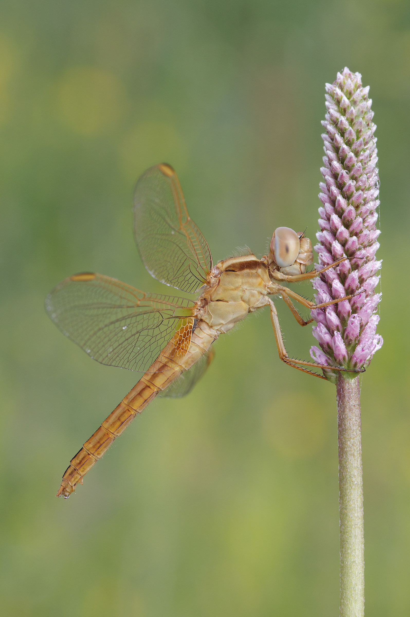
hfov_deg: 9.1
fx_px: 2568
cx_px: 205
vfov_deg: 13.7
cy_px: 308
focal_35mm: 150
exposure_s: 1/40
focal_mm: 100
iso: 200
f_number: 13
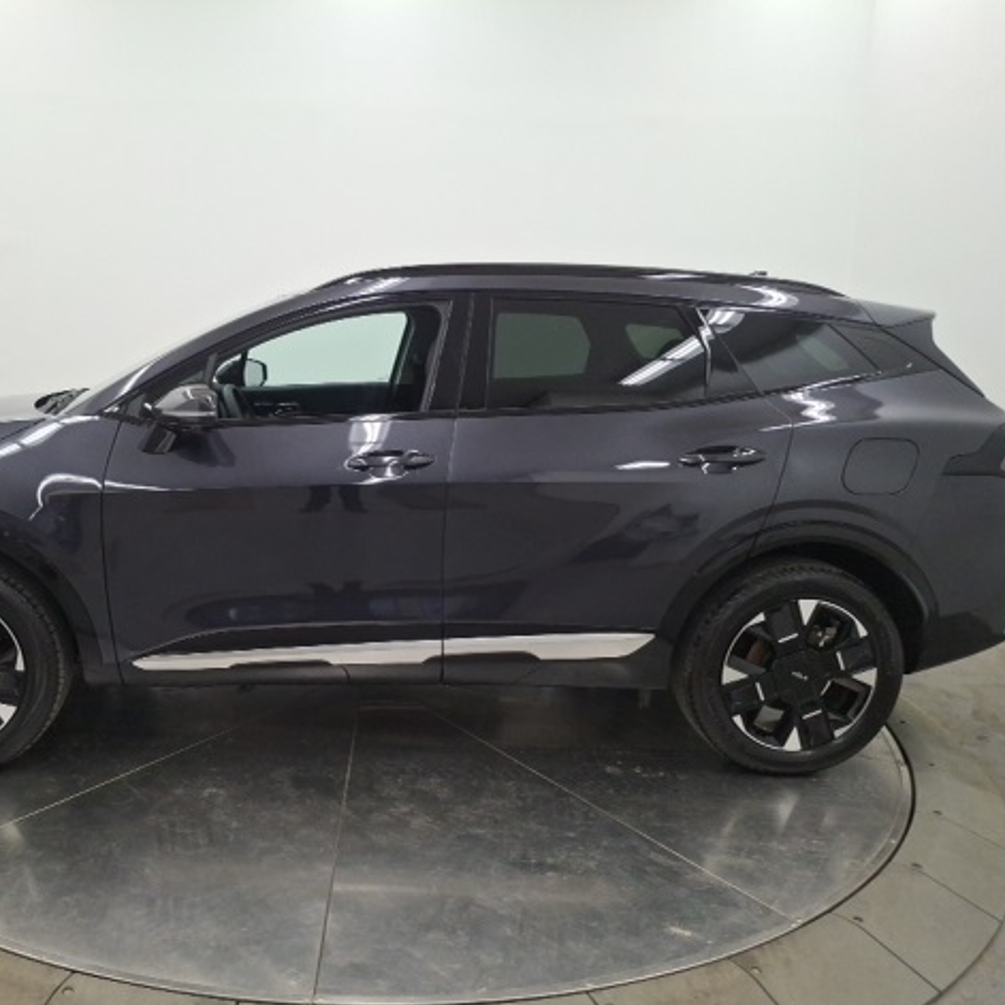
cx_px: 386
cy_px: 504
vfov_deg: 54.0
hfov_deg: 53.5
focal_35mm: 30
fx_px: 985
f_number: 1.8
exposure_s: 1/120
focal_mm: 4.69
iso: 175
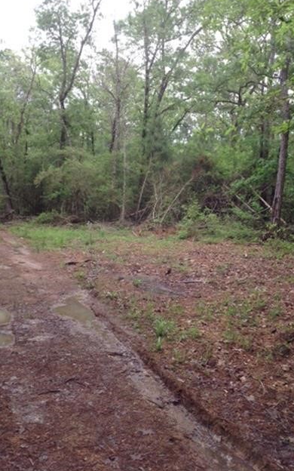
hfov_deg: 33.6
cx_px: 155
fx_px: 487
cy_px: 231
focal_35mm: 38
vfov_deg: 51.5
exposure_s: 1/121
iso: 50
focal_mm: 4.28
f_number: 2.4
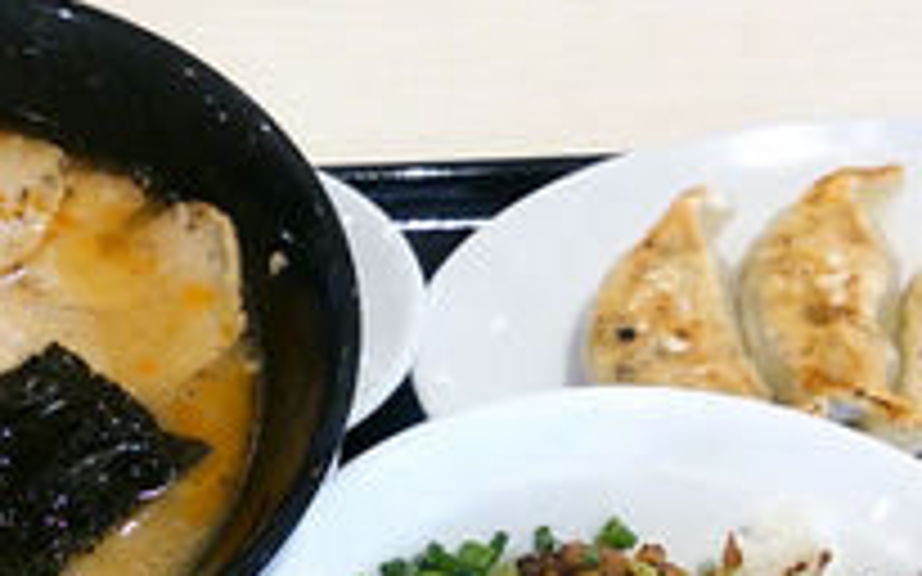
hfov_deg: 32.4
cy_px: 590
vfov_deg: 20.2
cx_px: 238
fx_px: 1557
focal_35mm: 62
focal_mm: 4.06
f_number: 1.94
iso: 100
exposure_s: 1/44
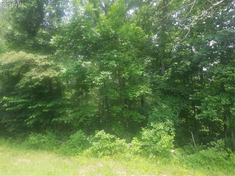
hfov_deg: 69.4
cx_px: 118
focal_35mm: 25
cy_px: 88
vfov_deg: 54.9
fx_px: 170
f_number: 2
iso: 32
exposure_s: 1/159
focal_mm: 4.6
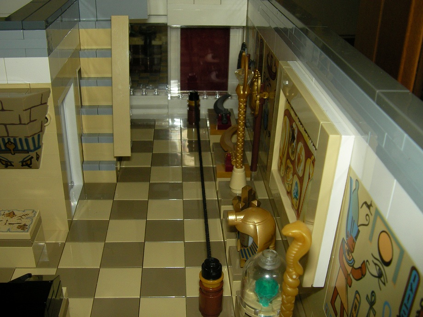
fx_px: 464
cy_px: 158
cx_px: 212
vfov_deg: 37.7
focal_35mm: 38
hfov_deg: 49.0
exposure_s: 1/30
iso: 100
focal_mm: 6.3
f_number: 6.6
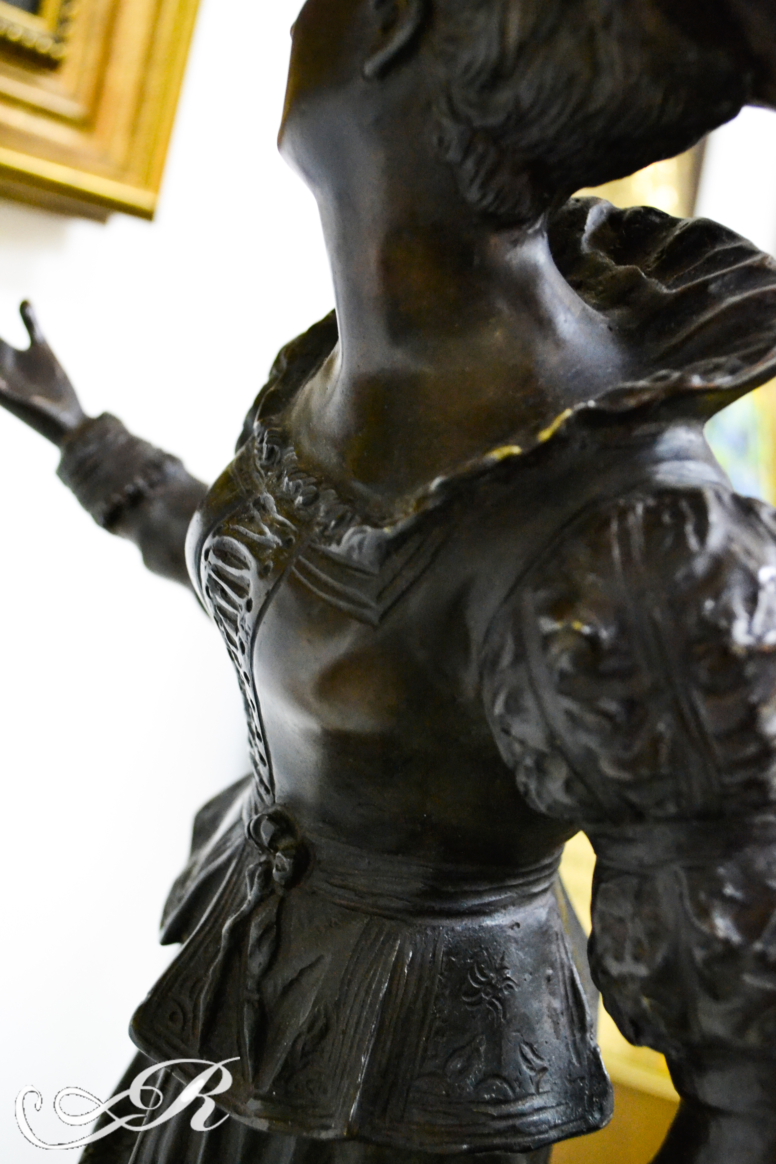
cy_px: 582
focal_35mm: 42
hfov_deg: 31.9
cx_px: 388
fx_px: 1358
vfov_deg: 46.4
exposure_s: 1/60
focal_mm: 28
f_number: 5.6
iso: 3200
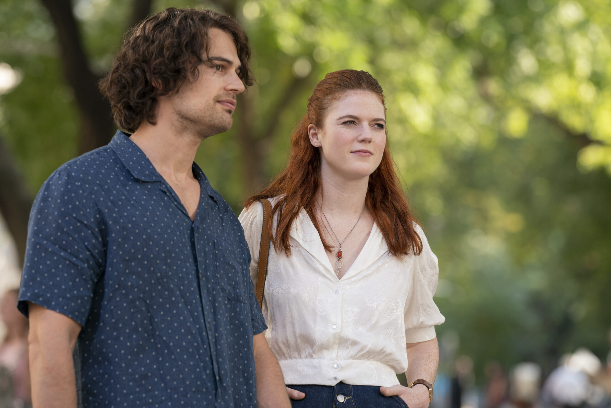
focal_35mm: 135
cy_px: 204
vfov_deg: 10.2
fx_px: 2291
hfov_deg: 15.2
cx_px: 306
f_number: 3.2
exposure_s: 1/640
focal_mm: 135
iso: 500
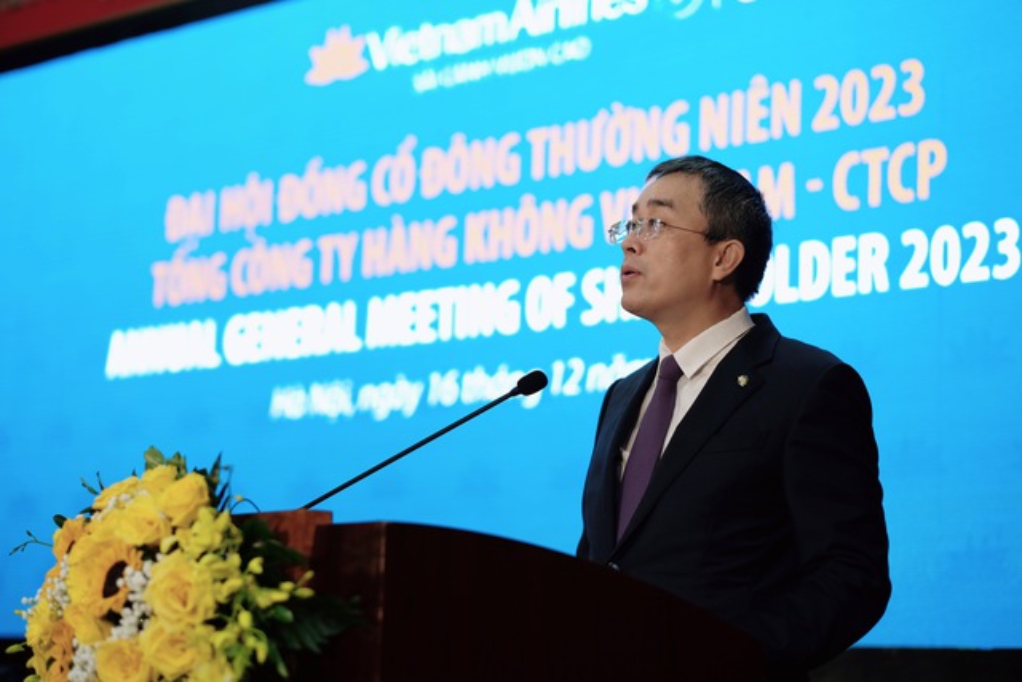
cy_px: 341
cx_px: 511
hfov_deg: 24.2
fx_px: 2385
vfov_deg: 16.3
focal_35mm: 84
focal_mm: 56
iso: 100
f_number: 1.6
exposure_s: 1/125
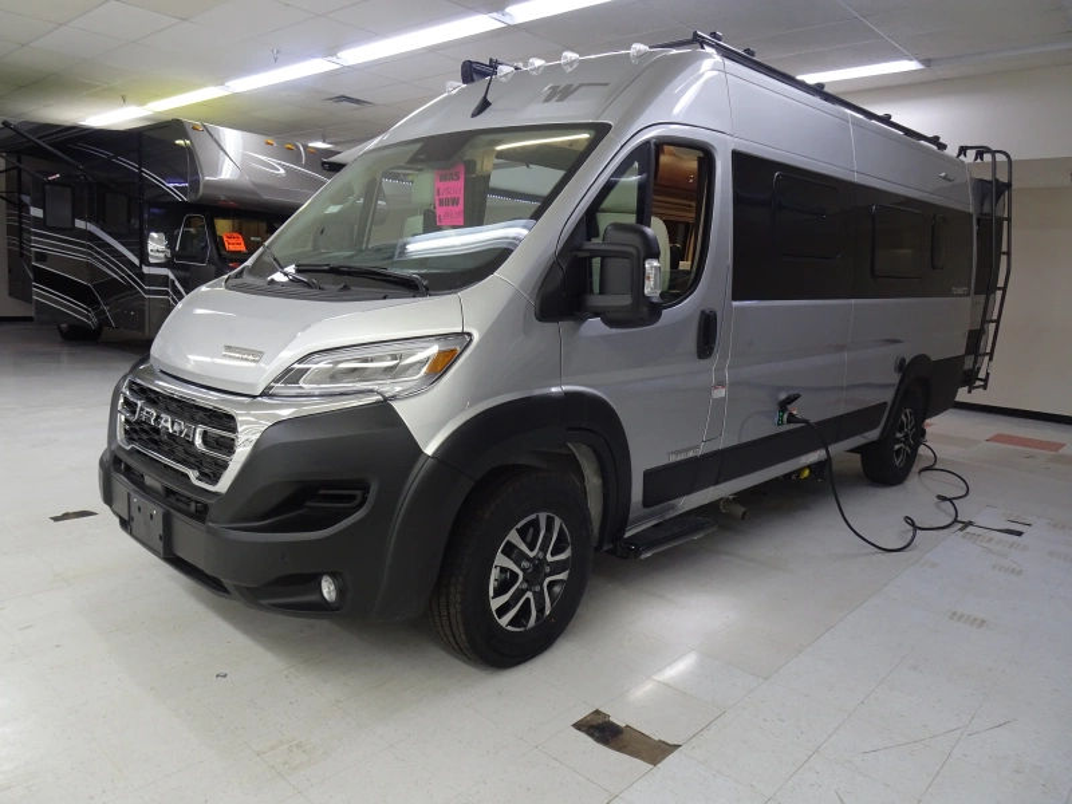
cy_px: 402
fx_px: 743
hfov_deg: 71.6
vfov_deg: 56.8
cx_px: 536
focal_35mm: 24
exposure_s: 1/30
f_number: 3.5
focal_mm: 4.1
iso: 200
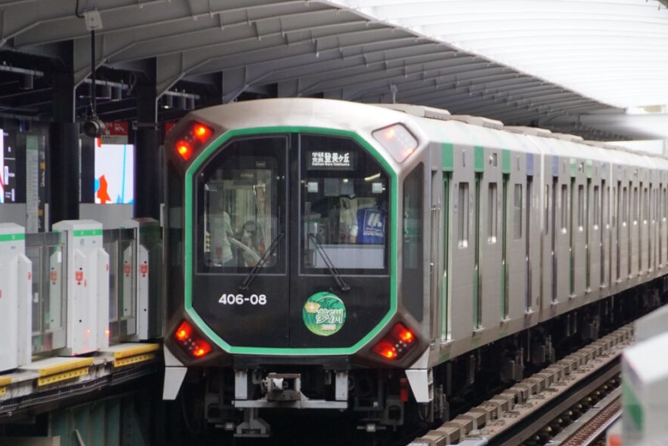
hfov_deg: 7.9
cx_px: 375
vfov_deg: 5.3
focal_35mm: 259
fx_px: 4807
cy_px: 246
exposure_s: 1/200
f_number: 7.1
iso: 1250
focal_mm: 150
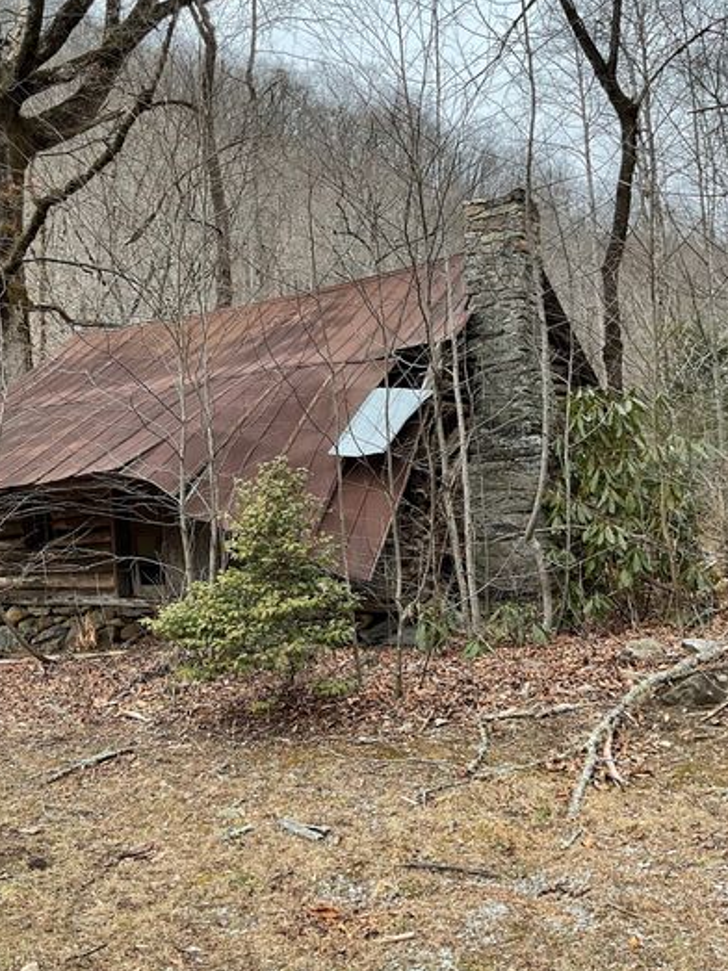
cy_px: 428
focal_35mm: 37
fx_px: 1038
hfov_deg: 38.4
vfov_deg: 50.0
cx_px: 277
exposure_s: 1/292
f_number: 1.8
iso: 16
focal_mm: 3
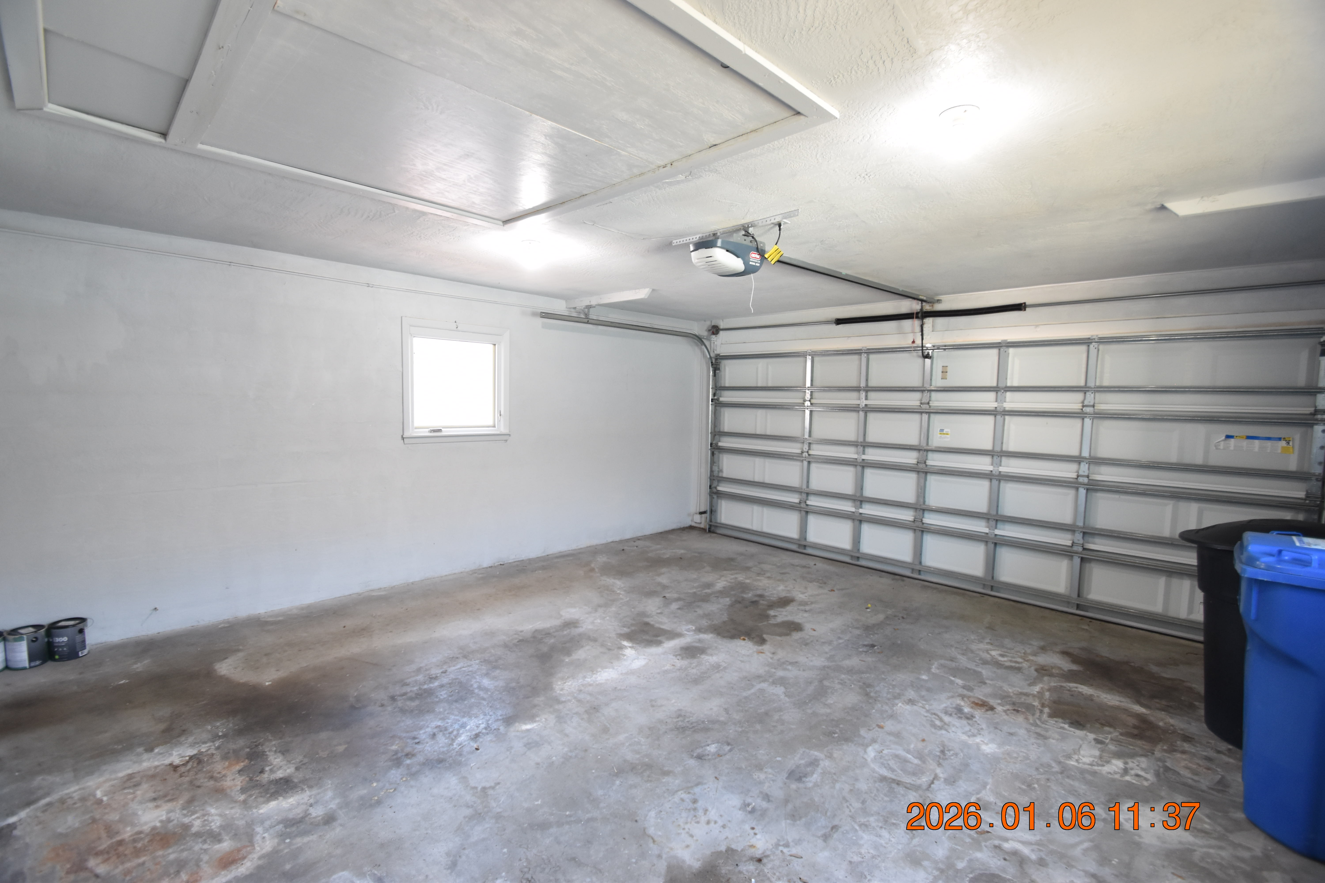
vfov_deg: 77.3
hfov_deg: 100.4
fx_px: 552
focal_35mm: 15
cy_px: 442
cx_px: 662
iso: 800
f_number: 3.5
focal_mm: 10
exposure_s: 1/30
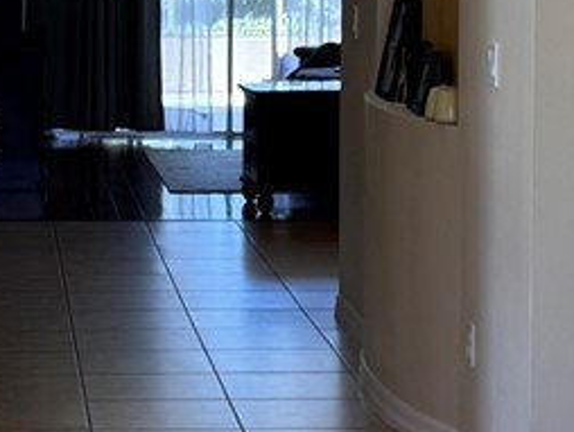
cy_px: 20
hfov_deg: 13.0
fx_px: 2506
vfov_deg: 9.8
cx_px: 75
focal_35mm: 151
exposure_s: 1/120
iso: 125
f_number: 1.78
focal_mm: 6.76
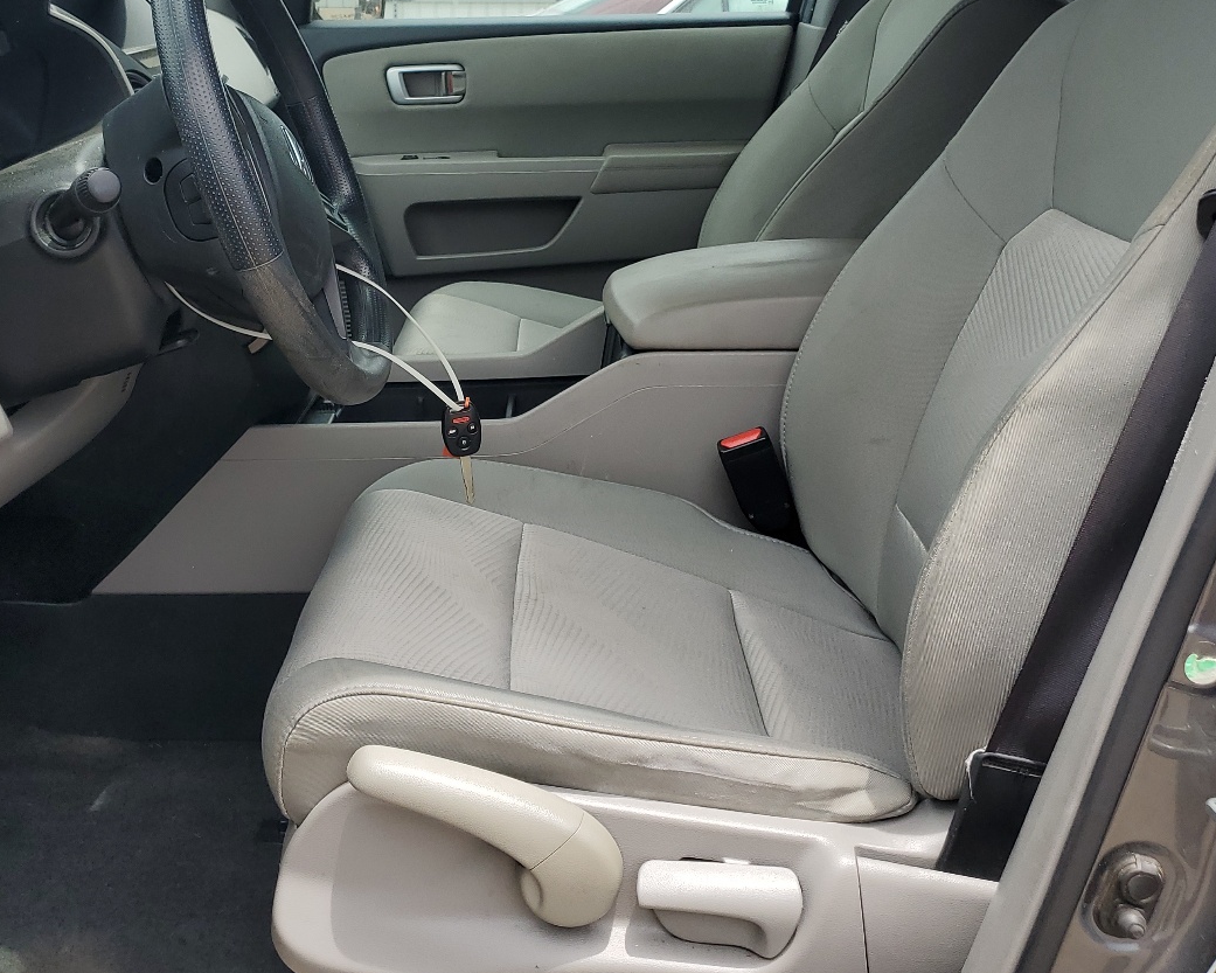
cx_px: 496
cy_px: 327
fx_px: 1404
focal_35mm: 39
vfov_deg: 37.8
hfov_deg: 46.6
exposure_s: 1/1429
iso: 50
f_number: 1.5
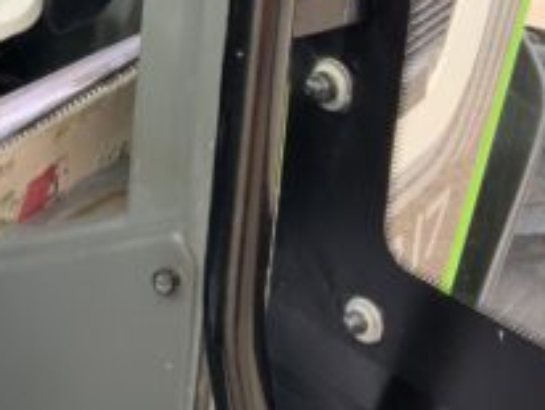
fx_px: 1419
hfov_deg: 20.7
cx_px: -58
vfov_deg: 15.5
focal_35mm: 90
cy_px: -159
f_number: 1.8
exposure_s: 1/122
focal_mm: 3
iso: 64
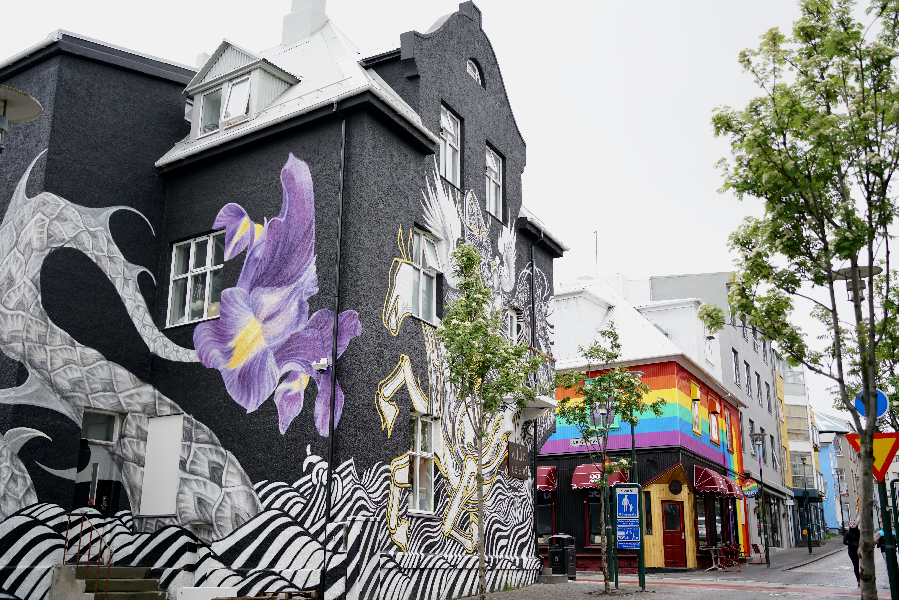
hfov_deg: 54.4
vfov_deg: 37.9
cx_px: 450
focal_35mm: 35
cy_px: 300
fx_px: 874
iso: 400
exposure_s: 1/1600
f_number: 2.5
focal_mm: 35
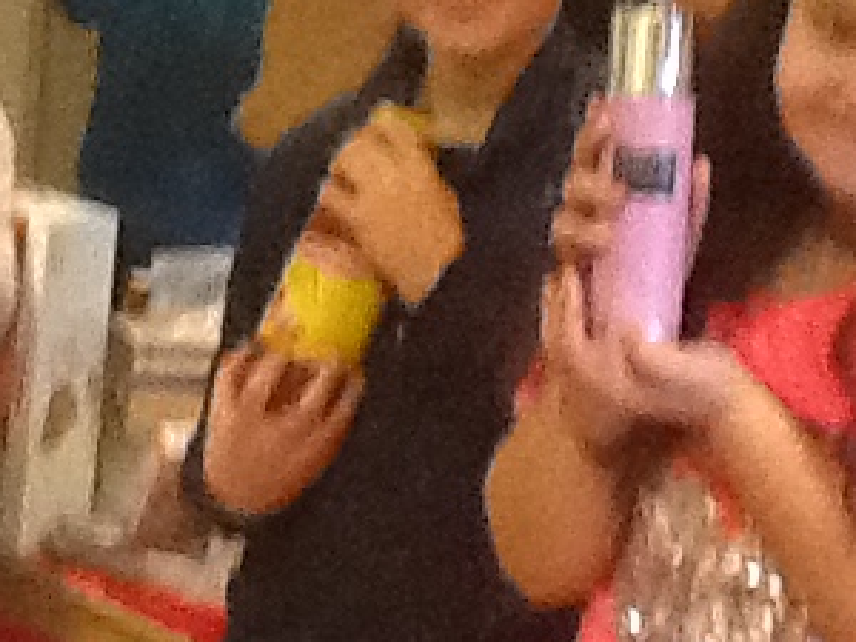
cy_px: 80
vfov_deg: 10.5
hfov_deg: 13.9
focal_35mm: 141
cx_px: 126
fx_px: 3487
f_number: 2.4
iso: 320
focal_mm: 2.03
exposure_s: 1/24
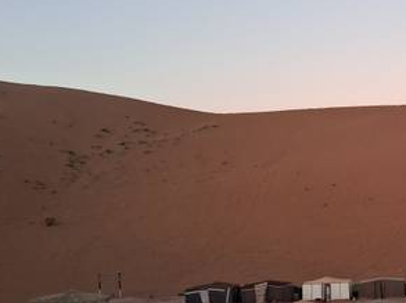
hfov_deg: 27.7
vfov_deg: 22.6
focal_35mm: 64
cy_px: 235
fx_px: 750
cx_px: 446
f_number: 1.8
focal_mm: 3.98
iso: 160
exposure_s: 1/100
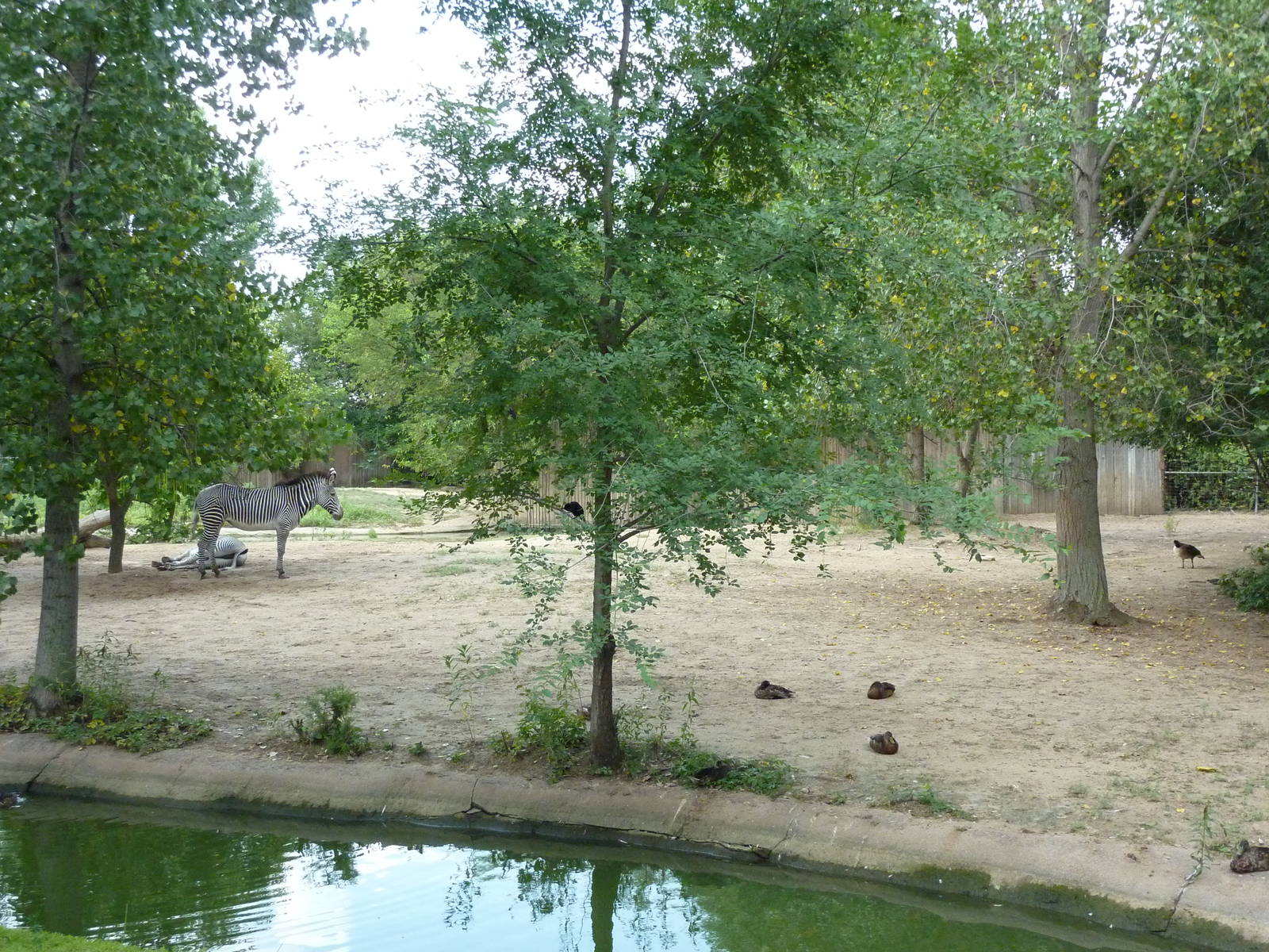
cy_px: 476
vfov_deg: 34.3
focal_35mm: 42
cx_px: 634
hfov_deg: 44.8
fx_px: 1540
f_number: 3.7
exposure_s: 1/400
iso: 400
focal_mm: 6.9
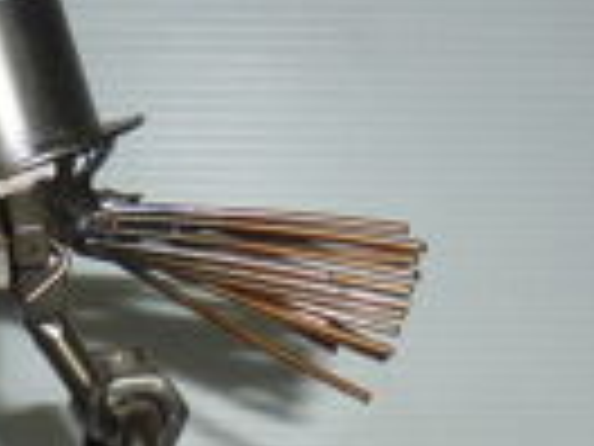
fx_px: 1562
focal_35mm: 91
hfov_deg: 21.4
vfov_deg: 14.8
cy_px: 721
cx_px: 194
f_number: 3.3
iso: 100
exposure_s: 1/125
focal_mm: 4.1
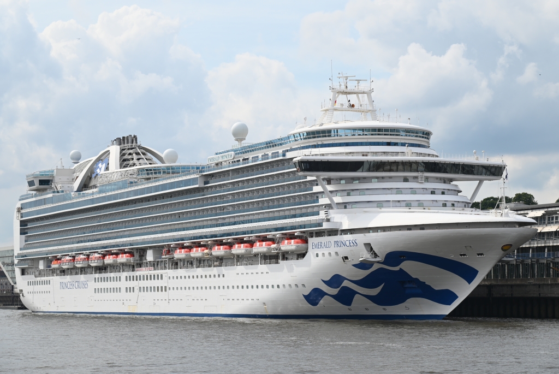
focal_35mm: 82
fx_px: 1275
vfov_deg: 16.7
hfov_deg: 24.7
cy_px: 187
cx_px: 280
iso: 100
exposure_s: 1/500
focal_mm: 82
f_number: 5.6
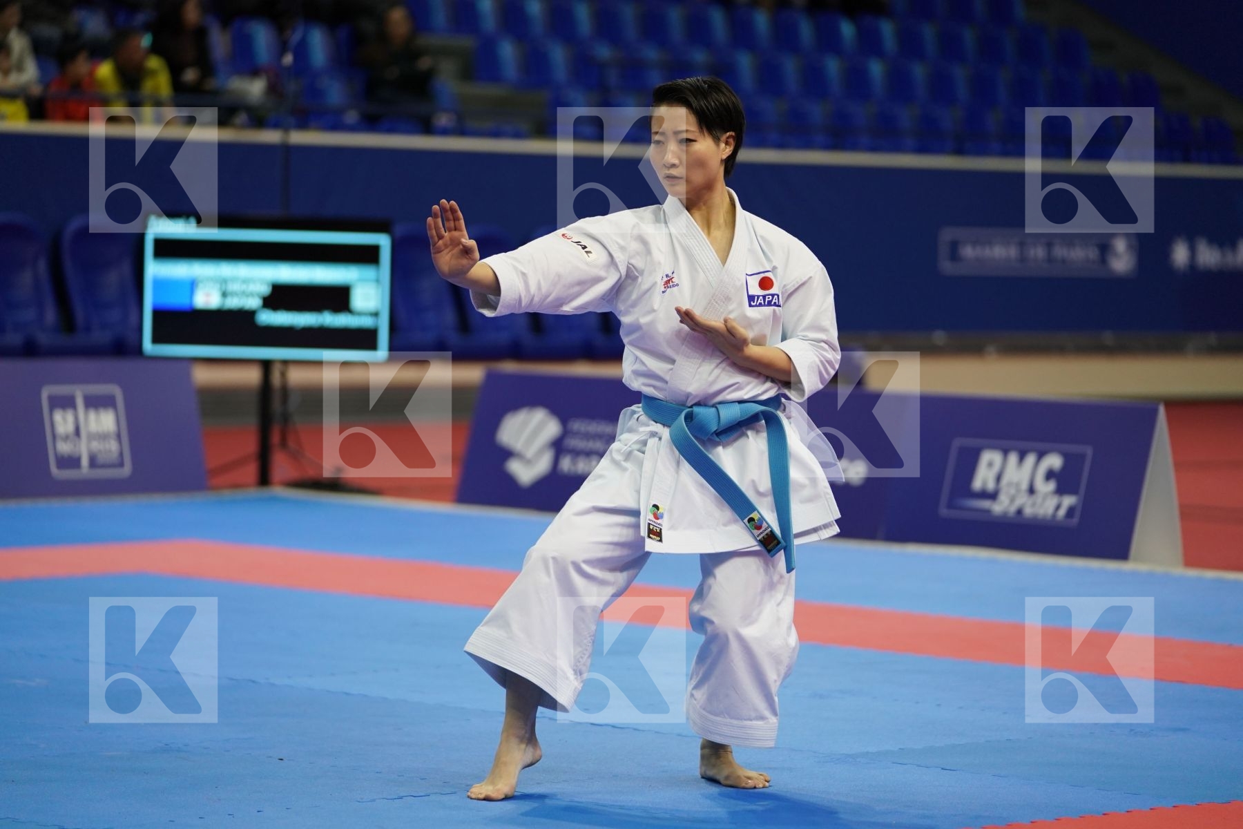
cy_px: 414
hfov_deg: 16.1
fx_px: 4385
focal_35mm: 127
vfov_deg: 10.8
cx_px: 622
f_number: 2.8
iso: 1600
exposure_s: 1/500
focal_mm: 127
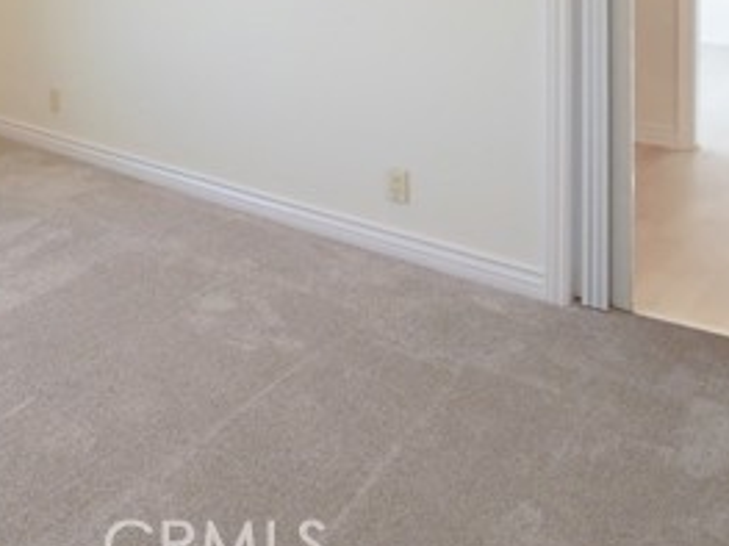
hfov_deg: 44.3
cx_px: 94
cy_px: -80
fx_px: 821
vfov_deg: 31.8
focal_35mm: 39
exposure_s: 1/100
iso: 2000
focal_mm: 8
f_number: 8
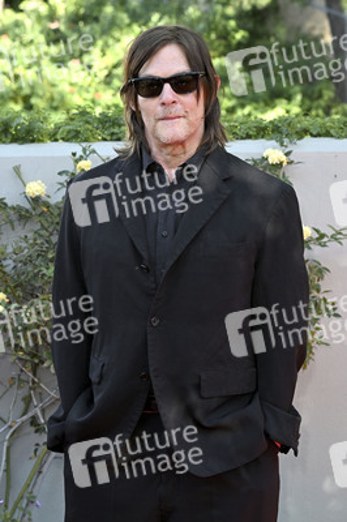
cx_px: 174
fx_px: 999
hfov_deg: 19.7
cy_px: 261
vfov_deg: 29.3
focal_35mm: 69
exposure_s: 1/320
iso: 640
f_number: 5.6
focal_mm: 69
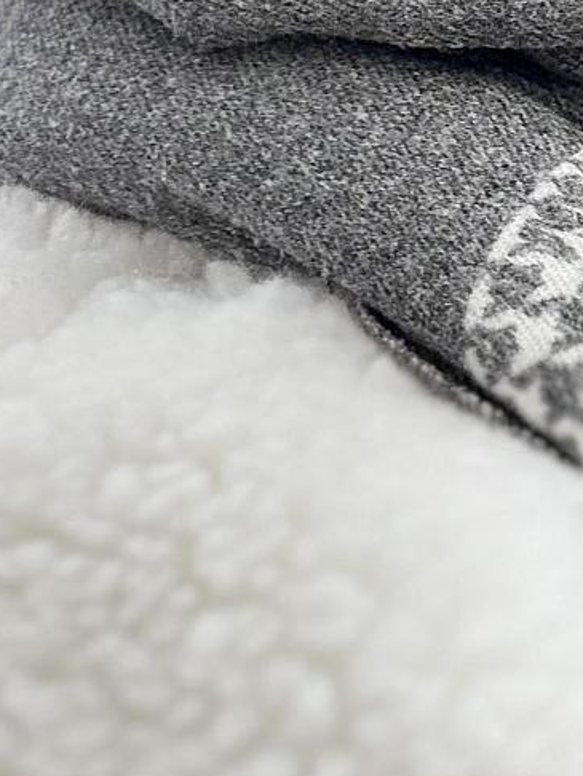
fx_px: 1772
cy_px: 34
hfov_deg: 17.9
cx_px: 668
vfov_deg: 23.8
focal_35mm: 79
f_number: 1.9
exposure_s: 1/121
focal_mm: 2.69
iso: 64
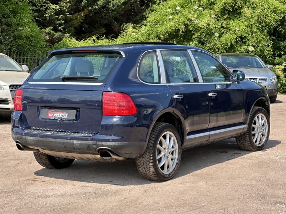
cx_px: 143
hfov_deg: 25.3
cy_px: 107
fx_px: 636
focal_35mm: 77
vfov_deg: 19.1
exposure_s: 1/236
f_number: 2.8
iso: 25
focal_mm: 9
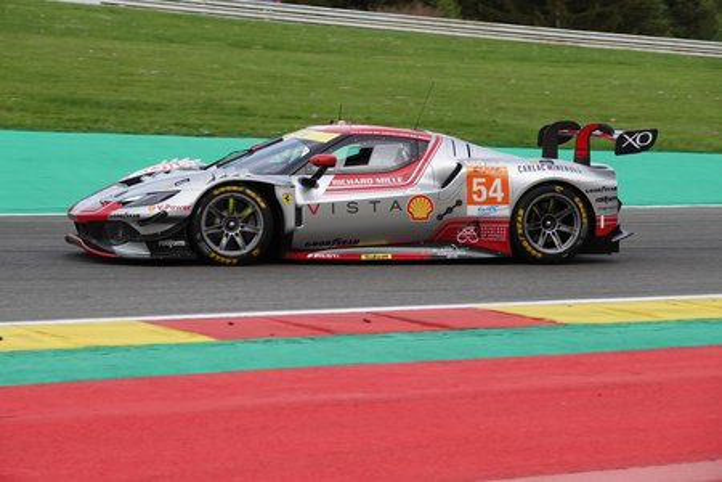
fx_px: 2386
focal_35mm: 119
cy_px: 241
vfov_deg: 11.5
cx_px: 361
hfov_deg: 17.2
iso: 250
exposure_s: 1/800
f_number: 4
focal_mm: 43.48
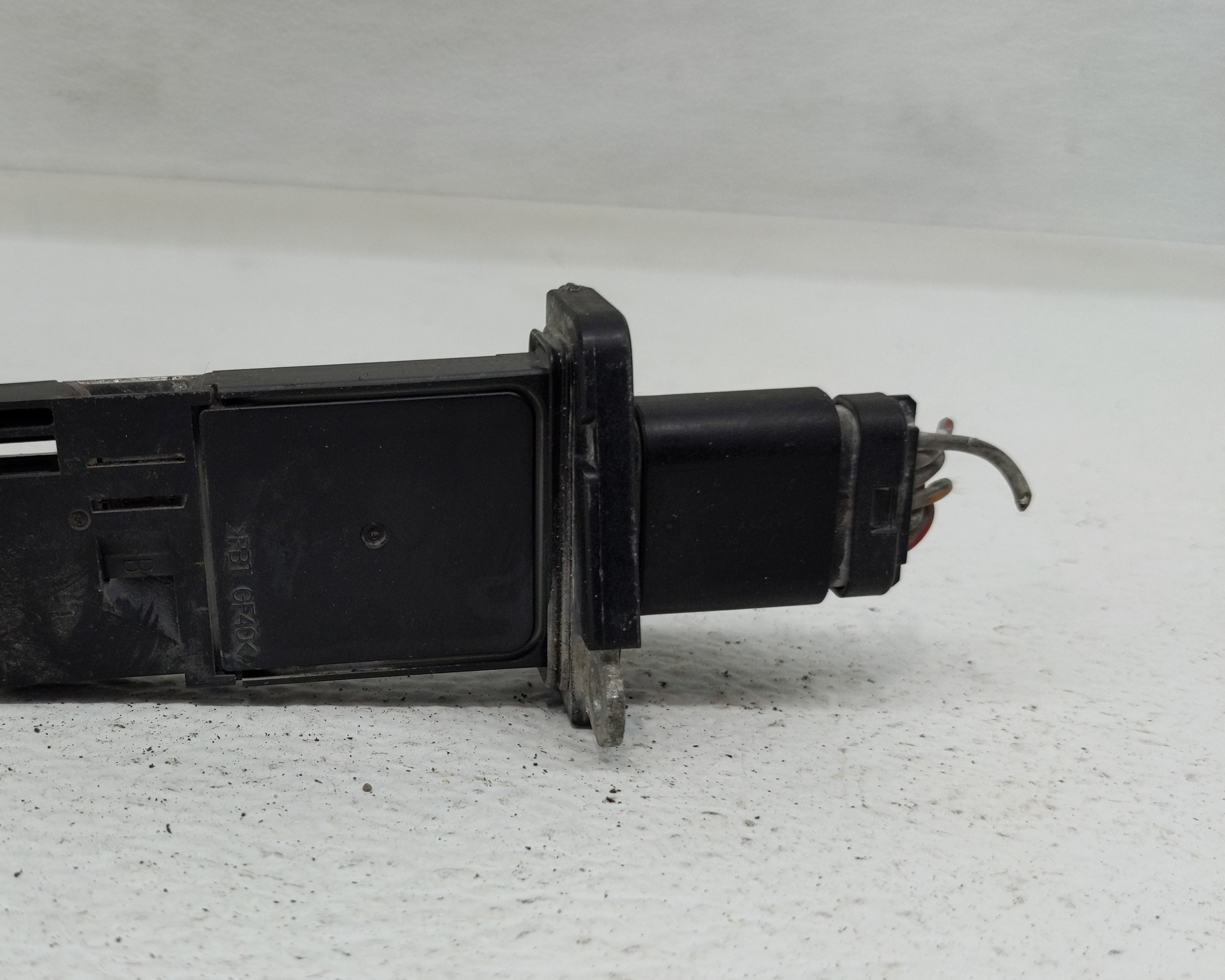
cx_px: 354
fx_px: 1269
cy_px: 571
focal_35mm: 35
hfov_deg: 50.1
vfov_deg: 42.1
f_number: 1.73
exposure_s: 1/120
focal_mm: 4.38
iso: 64
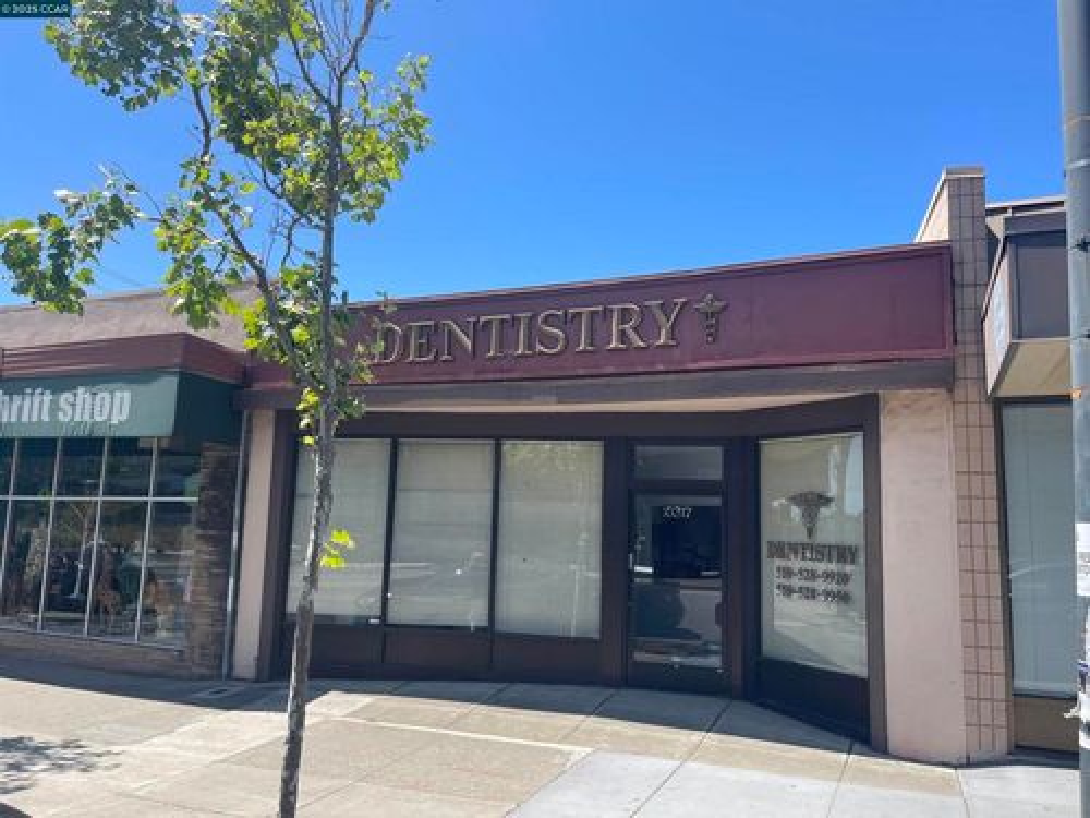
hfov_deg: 69.4
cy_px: 409
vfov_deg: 54.9
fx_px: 787
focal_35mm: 25
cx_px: 545
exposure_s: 1/2049
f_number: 1.6
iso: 32
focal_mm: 5.1
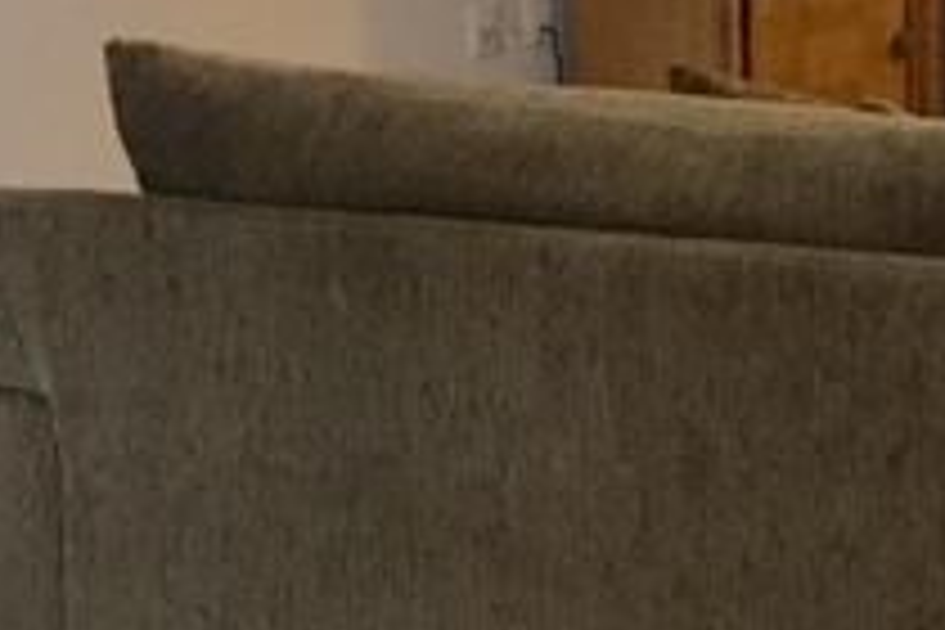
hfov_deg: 20.2
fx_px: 2415
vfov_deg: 14.0
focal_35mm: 92
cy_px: -302
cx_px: 1246
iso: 64
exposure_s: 1/15
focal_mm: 4.15
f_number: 2.2
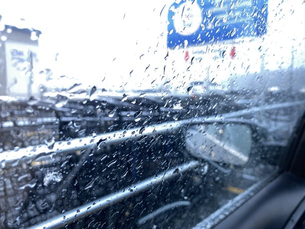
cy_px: 114
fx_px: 229
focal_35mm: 26
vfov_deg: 53.1
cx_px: 152
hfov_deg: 67.3
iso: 64
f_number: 1.8
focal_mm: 4.25
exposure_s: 1/8
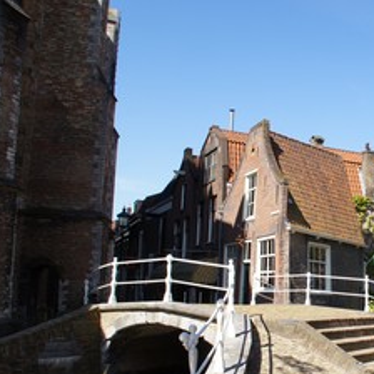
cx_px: 352
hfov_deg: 33.7
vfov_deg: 35.7
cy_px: 253
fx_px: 575
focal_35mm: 47
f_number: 11
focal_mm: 18
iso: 100
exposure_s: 1/80
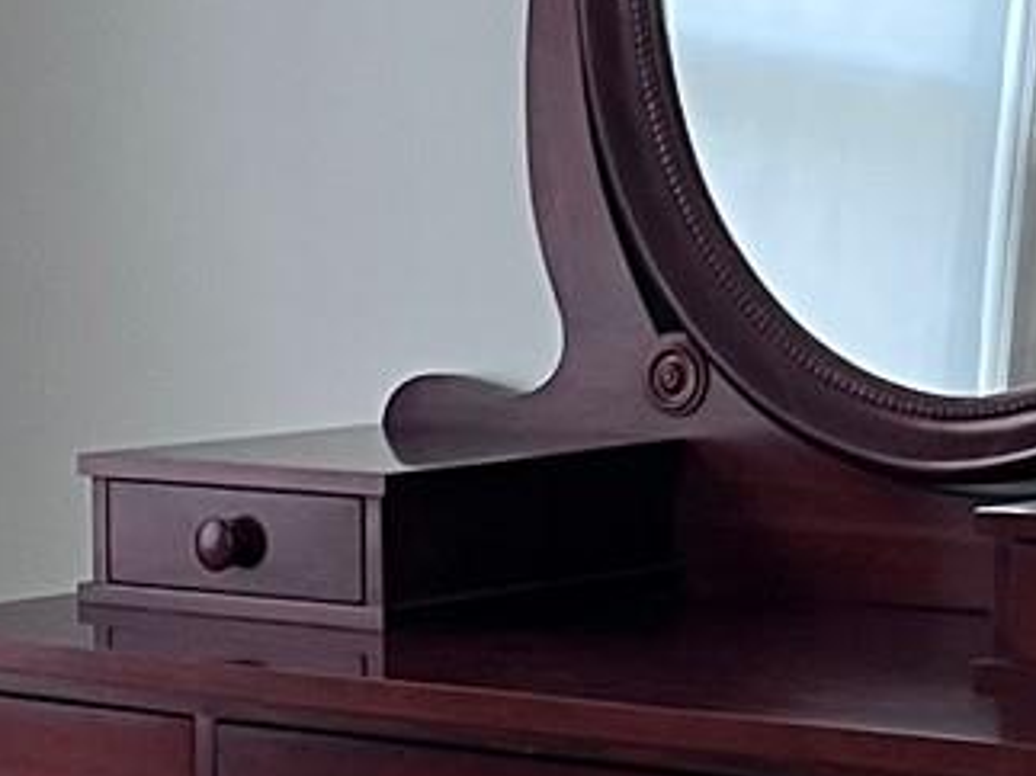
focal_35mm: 165
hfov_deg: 11.9
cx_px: 19
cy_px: 856
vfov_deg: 8.9
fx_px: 4936
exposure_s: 1/60
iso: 200
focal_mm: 5.7
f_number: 1.5
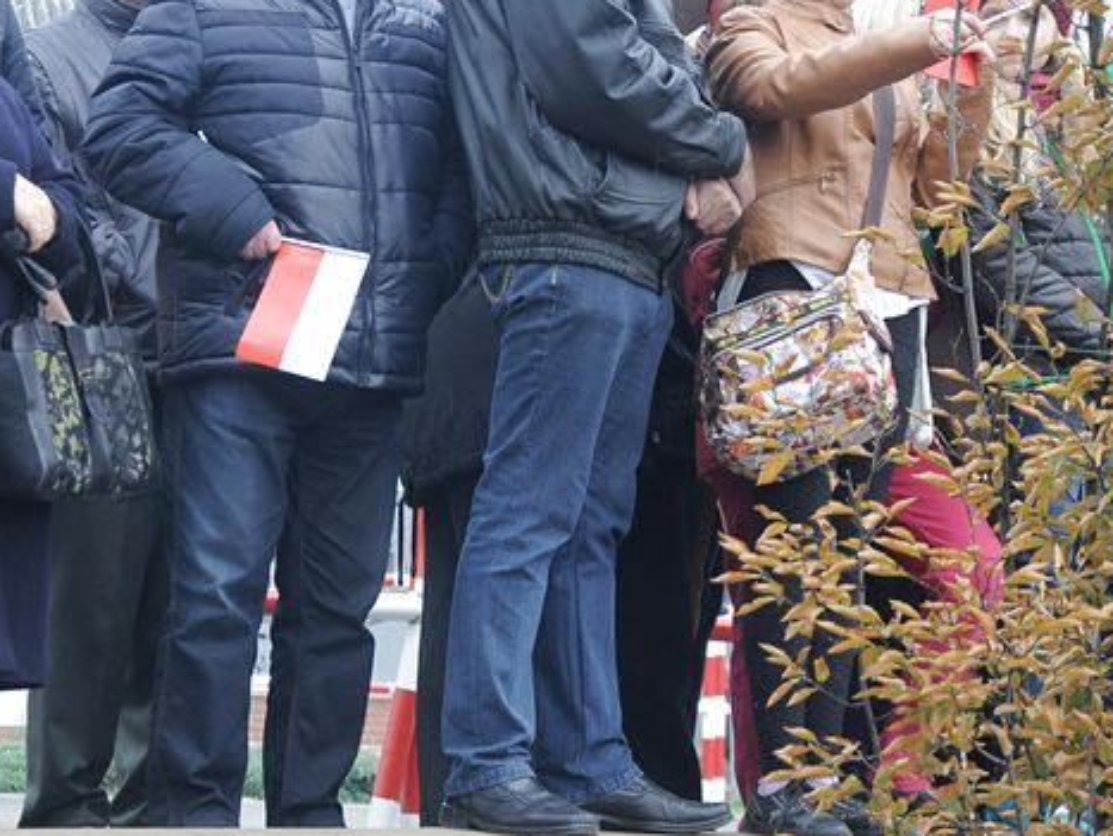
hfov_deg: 15.0
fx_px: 4215
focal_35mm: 131
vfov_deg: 11.3
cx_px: 284
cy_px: 244
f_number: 5.6
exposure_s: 1/125
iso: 800
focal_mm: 50
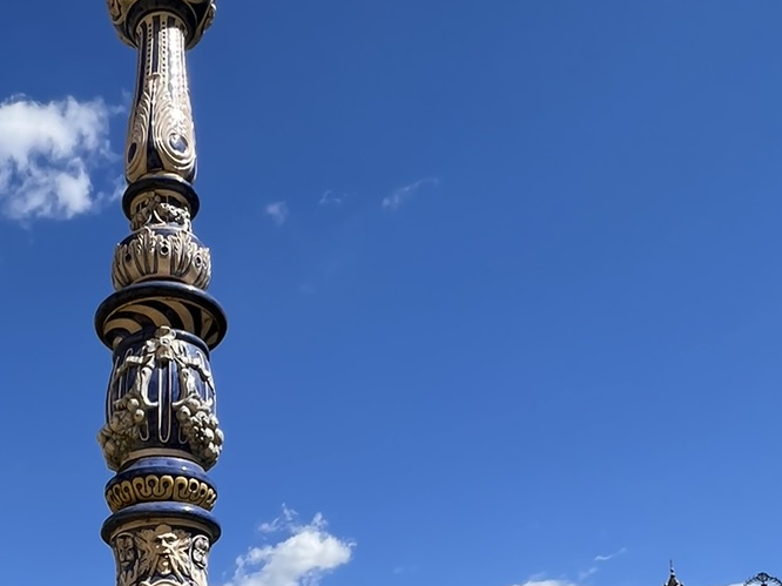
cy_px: 664
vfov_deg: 31.4
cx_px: 160
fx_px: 903
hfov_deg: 44.6
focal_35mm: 40
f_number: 1.8
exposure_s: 1/1815
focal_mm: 1.57
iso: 32
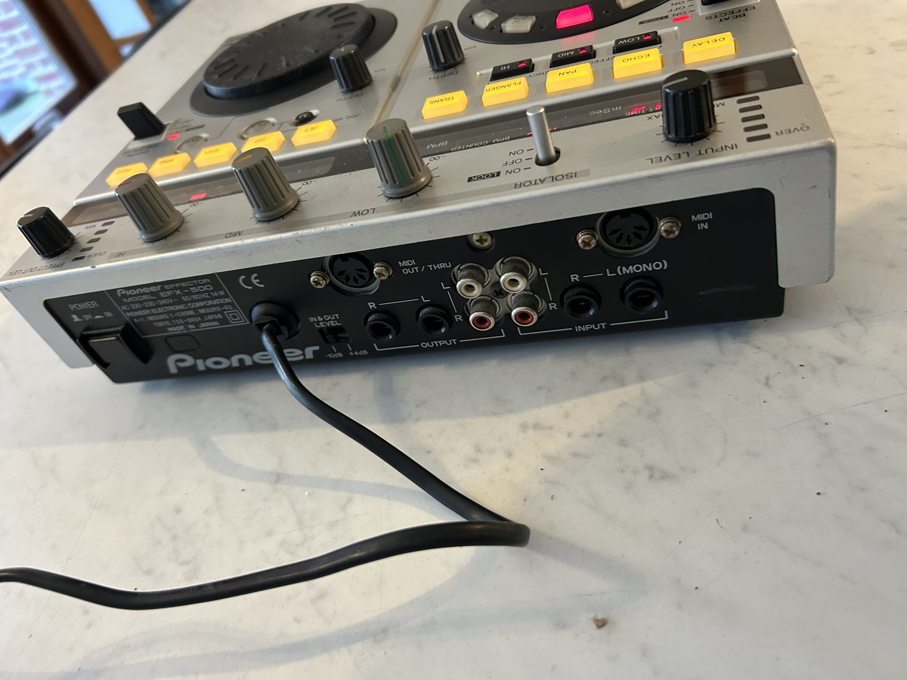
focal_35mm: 26
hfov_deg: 67.3
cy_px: 340
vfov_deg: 53.1
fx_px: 681
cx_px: 454
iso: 250
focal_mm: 5.7
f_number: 1.5
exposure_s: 1/50
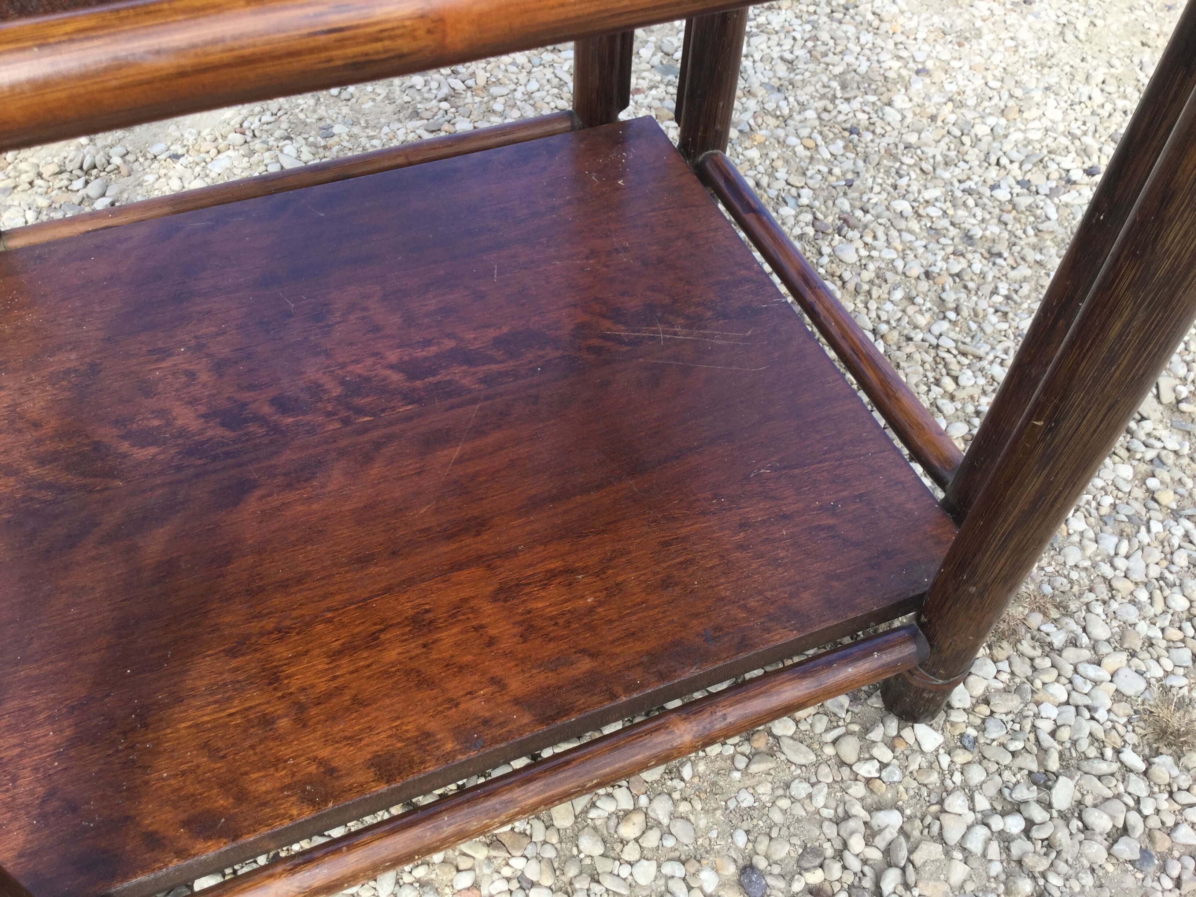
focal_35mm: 31
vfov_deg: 45.4
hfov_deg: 58.4
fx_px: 1071
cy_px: 448
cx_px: 598
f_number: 2.4
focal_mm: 3.3
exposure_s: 1/272
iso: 25
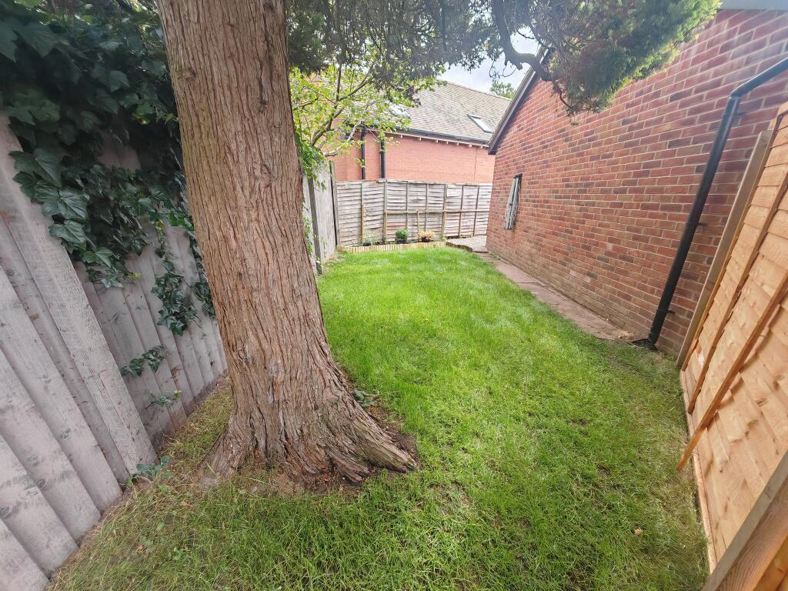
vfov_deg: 89.9
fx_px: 296
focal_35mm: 13
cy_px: 296
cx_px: 394
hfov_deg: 106.2
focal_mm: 1.82
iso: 125
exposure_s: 1/100
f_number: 2
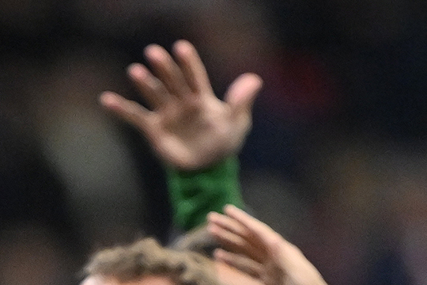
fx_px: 30742
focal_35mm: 2592
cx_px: -166
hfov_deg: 0.8
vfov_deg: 0.5
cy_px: 919
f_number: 3.2
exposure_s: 1/2000
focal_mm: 400
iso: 3200
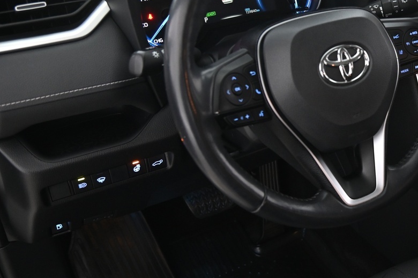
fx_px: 580
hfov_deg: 36.9
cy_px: 129
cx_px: 384
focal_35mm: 50
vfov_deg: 26.9
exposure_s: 1/15
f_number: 4
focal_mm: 24
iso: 2000
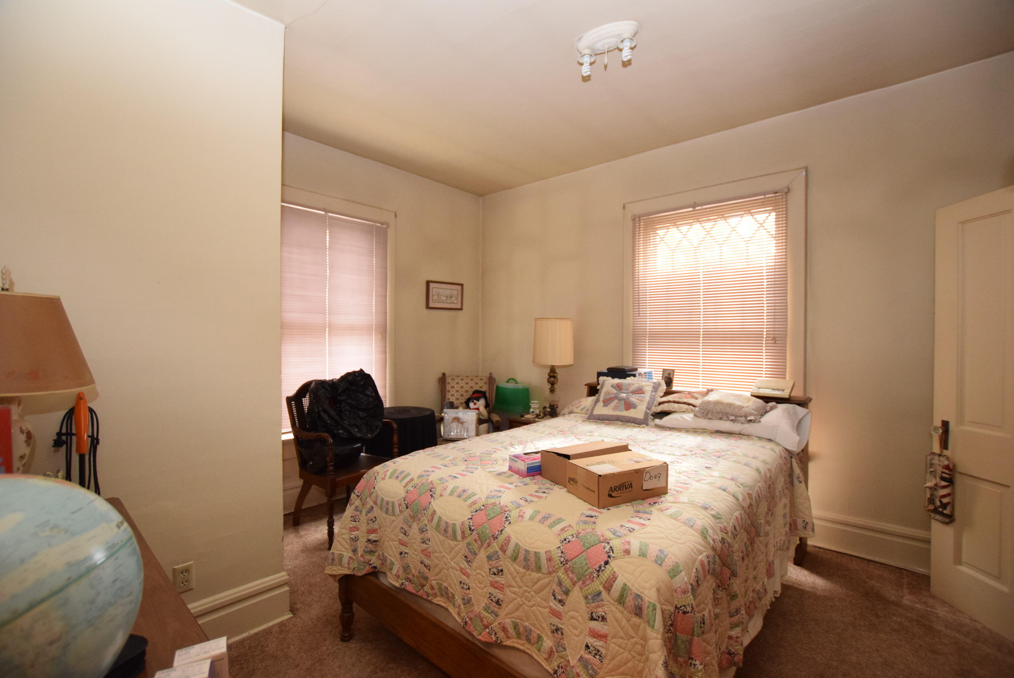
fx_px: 423
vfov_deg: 77.4
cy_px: 339
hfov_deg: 100.3
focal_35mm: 15
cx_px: 507
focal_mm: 10
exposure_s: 1/60
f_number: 3.5
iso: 2500
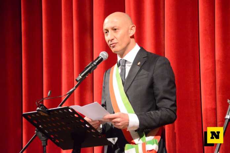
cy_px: 76
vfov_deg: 8.1
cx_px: 115
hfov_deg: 12.3
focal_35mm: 168
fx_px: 1071
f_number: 5.3
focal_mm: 112
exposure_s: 1/160
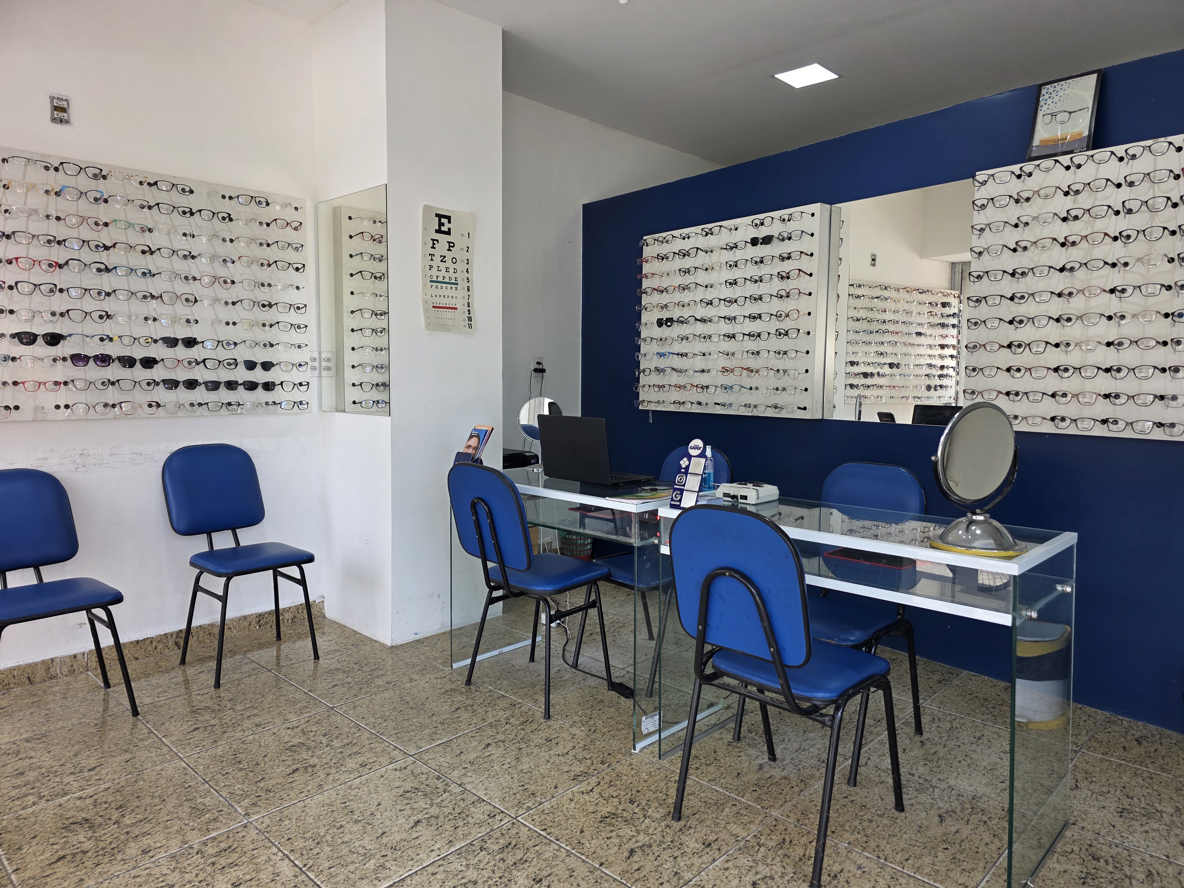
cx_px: 592
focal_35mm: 23
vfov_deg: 58.9
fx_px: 787
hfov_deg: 73.9
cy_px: 444
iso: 40
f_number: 1.7
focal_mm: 6.3
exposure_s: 1/180
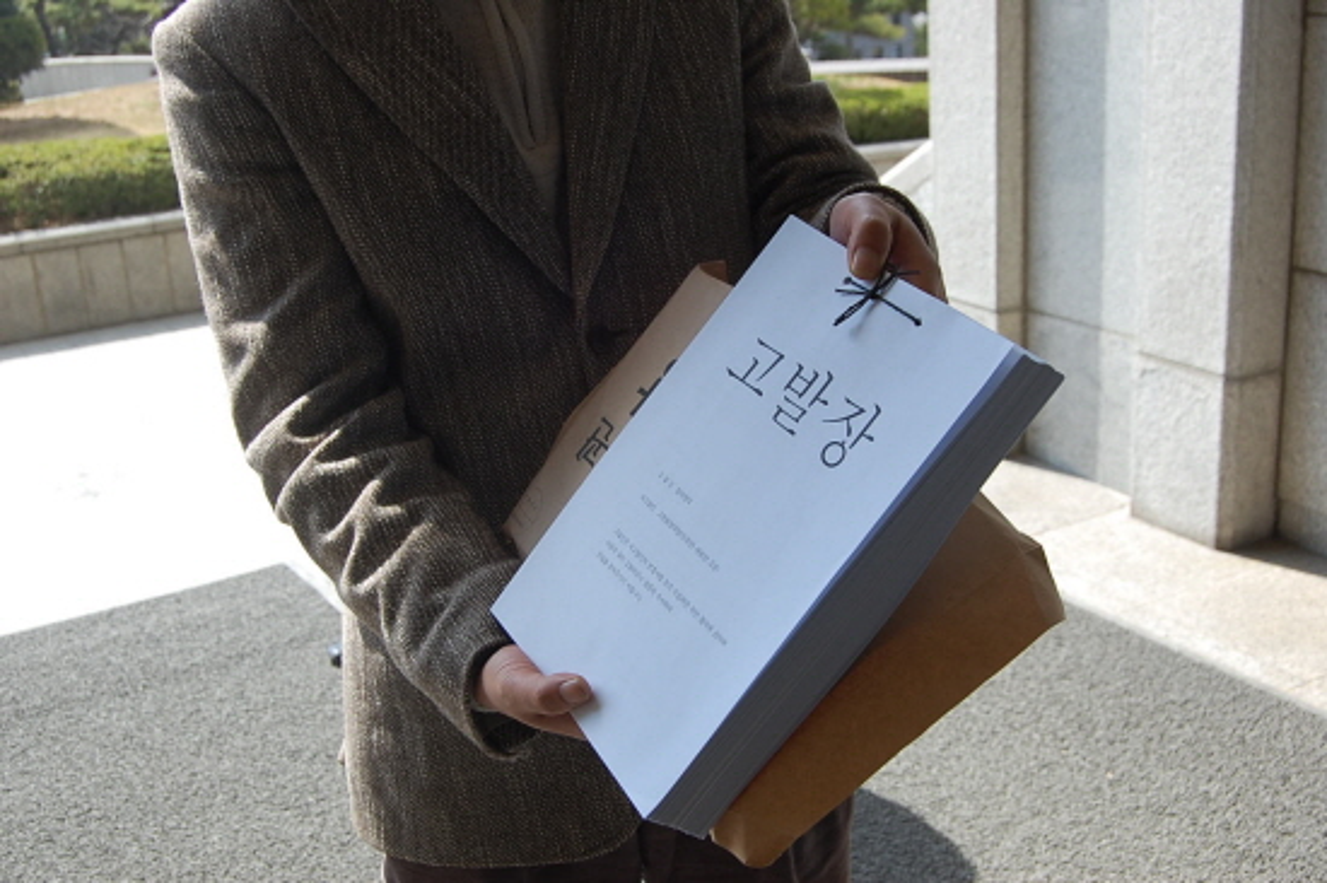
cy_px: 442
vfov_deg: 31.9
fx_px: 1547
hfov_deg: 46.4
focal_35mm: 42
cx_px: 664
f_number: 6.3
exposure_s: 1/160
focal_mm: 28
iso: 200
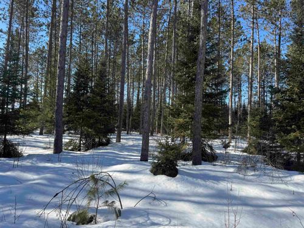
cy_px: 114
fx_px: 211
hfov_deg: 71.6
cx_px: 152
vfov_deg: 56.8
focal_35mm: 24
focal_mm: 6.76
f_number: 1.78
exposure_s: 1/2041
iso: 80
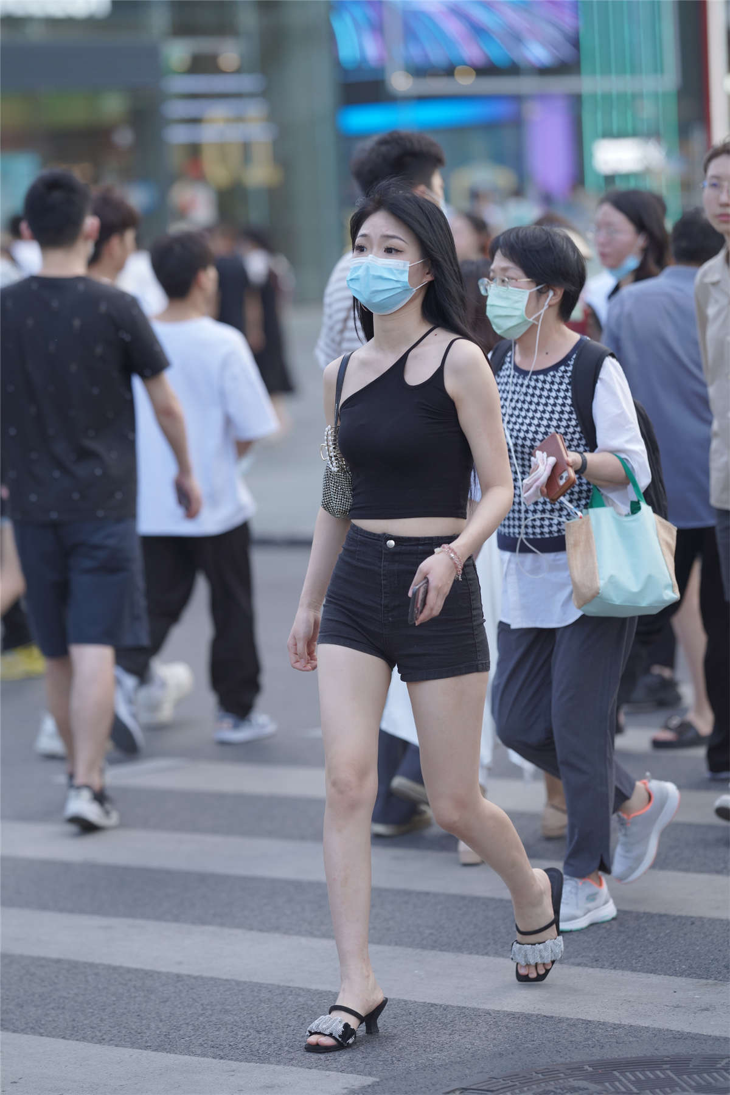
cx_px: 365
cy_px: 548
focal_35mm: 135
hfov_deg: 10.2
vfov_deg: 15.2
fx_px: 4106
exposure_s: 1/500
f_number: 2.5
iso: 400
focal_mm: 135
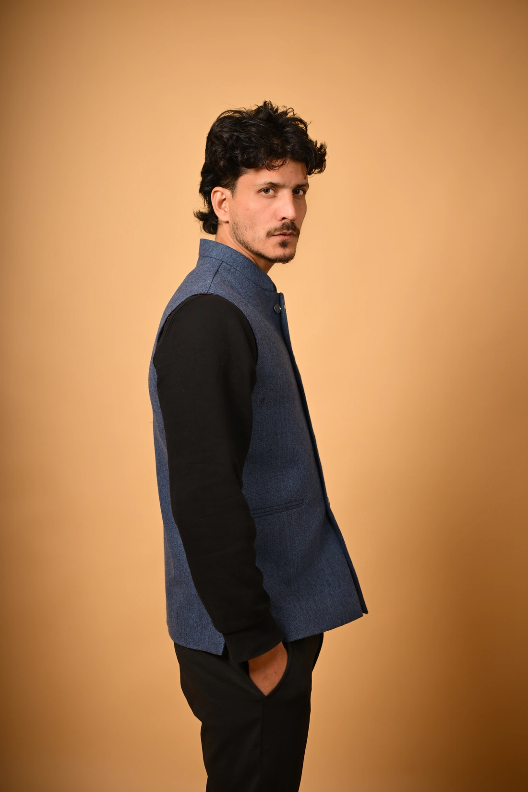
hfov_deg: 27.0
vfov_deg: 39.6
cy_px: 396
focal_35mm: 50
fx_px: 1100
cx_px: 264
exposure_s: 1/1250
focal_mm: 50
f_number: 2.2
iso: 200
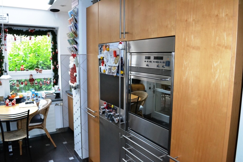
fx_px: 182
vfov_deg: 47.9
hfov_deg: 67.4
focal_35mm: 27
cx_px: 122
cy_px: 81
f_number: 7.1
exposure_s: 1/60
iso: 3200
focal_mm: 18
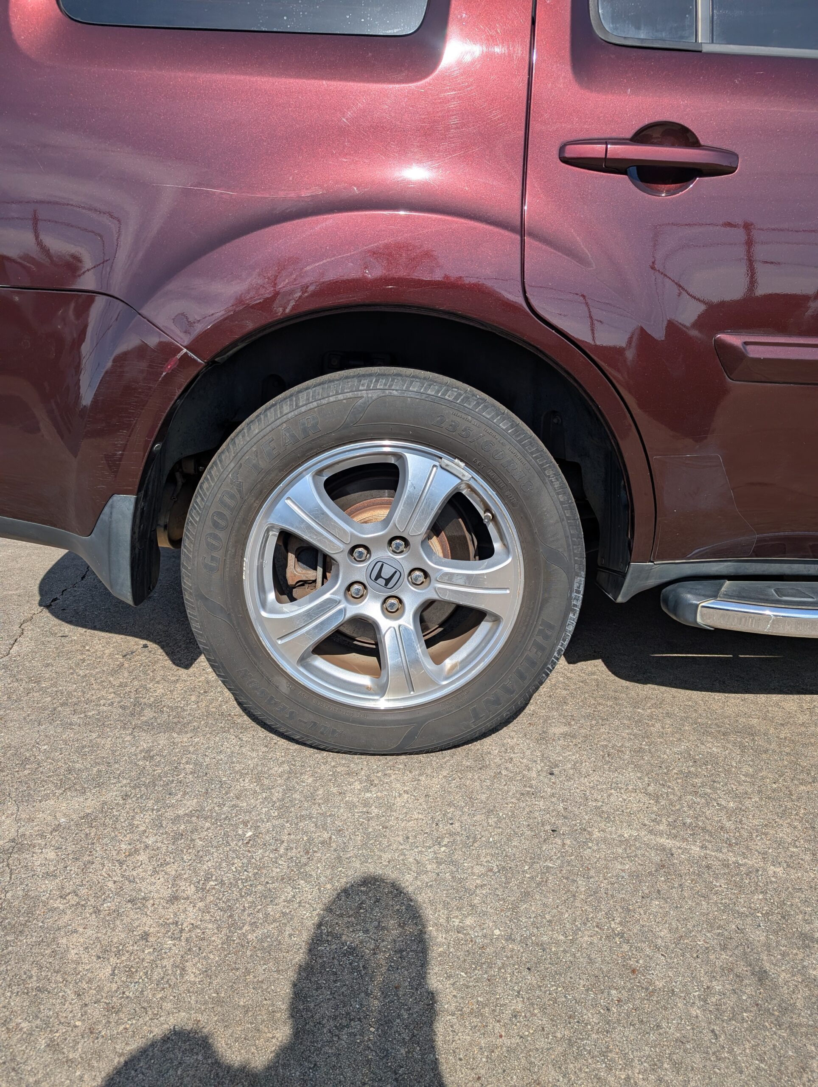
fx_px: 754
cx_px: 409
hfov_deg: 56.9
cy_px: 544
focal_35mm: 24
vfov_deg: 71.5
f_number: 1.68
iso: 21
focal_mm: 6.9
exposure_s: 1/1357
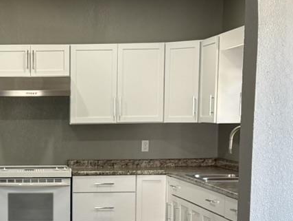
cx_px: 0
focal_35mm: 115
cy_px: 246
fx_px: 974
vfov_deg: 12.7
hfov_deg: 16.7
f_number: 1.78
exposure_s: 1/120
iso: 125
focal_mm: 6.76
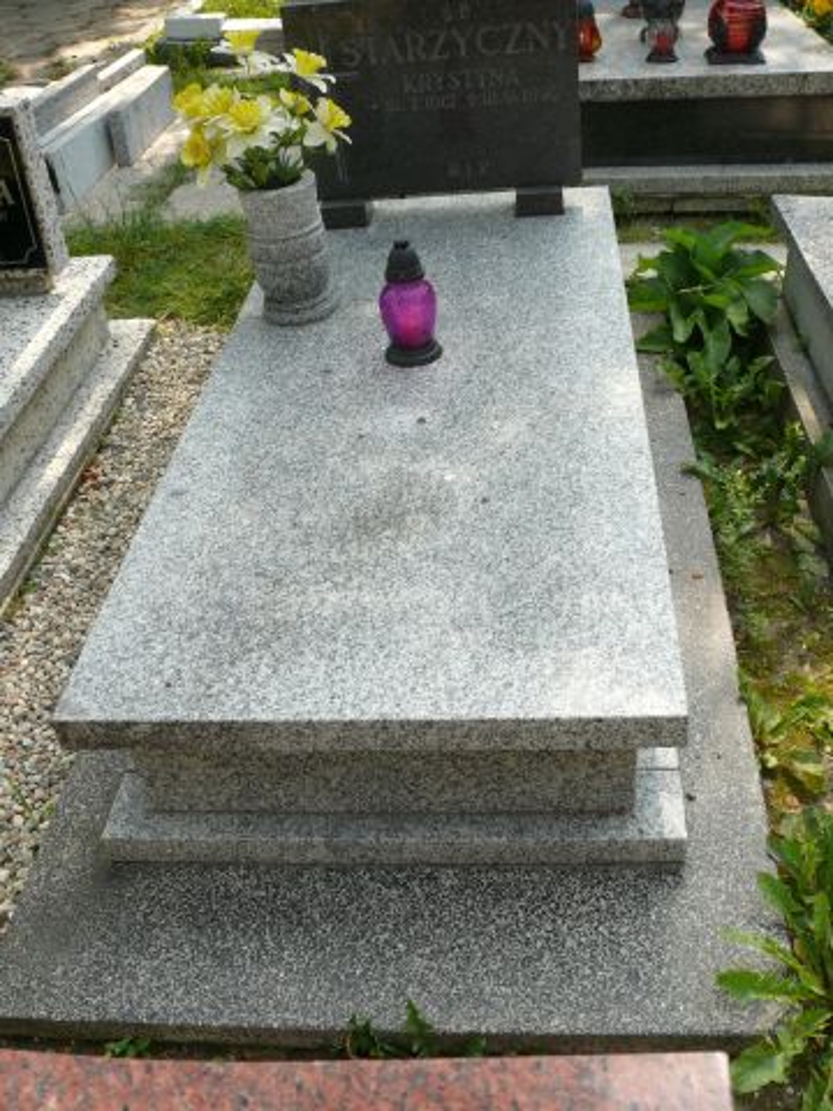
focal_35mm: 35
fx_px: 1123
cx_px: 416
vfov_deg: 52.6
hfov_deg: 40.7
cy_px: 556
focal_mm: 7.4
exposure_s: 1/200
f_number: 4.5
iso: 100
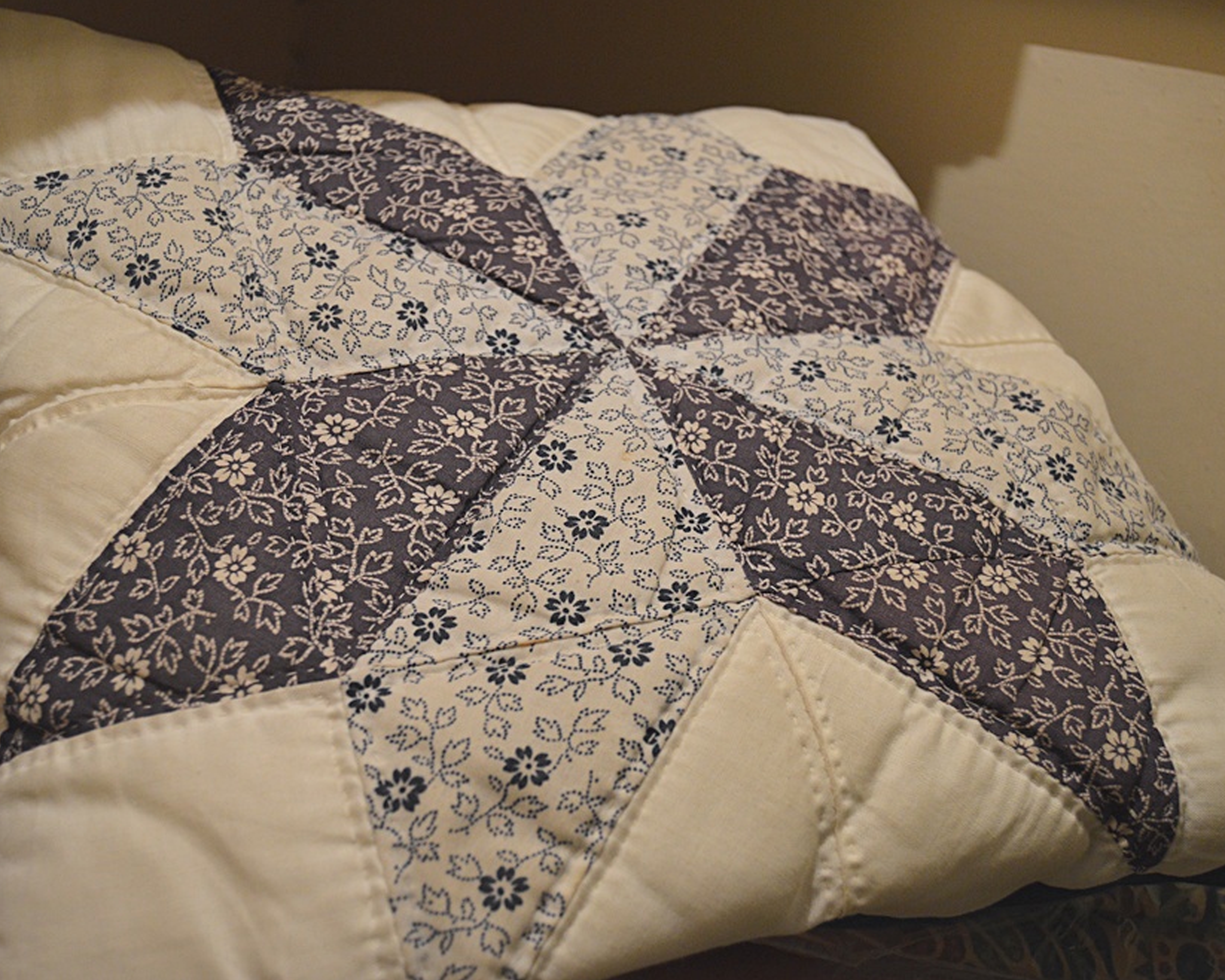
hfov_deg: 44.8
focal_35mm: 41
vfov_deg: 36.5
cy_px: 489
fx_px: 1487
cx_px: 578
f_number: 3.8
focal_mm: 24
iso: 800
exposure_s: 1/60
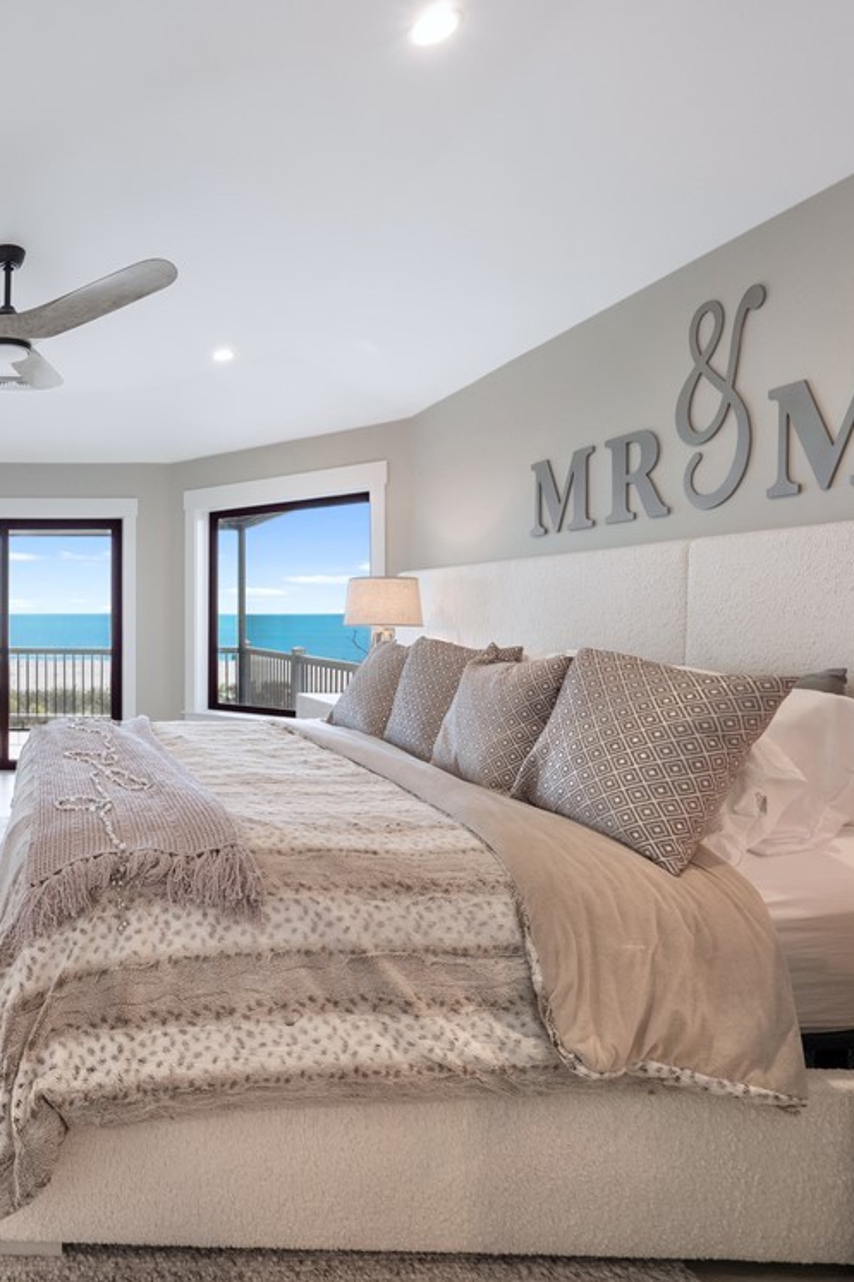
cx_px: 50
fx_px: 712
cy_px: 631
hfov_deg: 52.5
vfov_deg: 84.0
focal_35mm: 20
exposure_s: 1/13
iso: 200
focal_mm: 7
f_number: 7.1
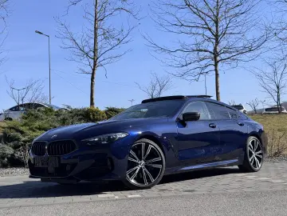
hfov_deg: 39.7
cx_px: 144
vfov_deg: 30.3
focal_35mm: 48
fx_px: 398
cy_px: 108
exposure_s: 1/4310
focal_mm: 6.76
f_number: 1.78
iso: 64
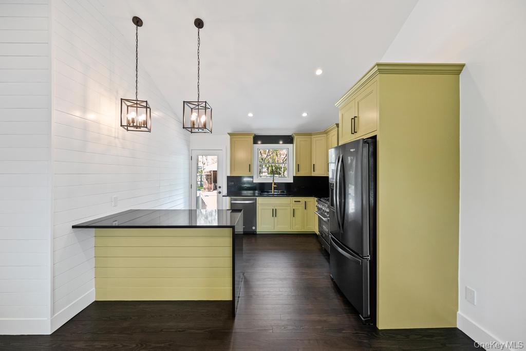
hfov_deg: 104.2
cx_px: 263
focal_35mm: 14
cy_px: 176
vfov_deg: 81.2
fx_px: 205
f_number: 5
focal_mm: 14
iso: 1600
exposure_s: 1/125
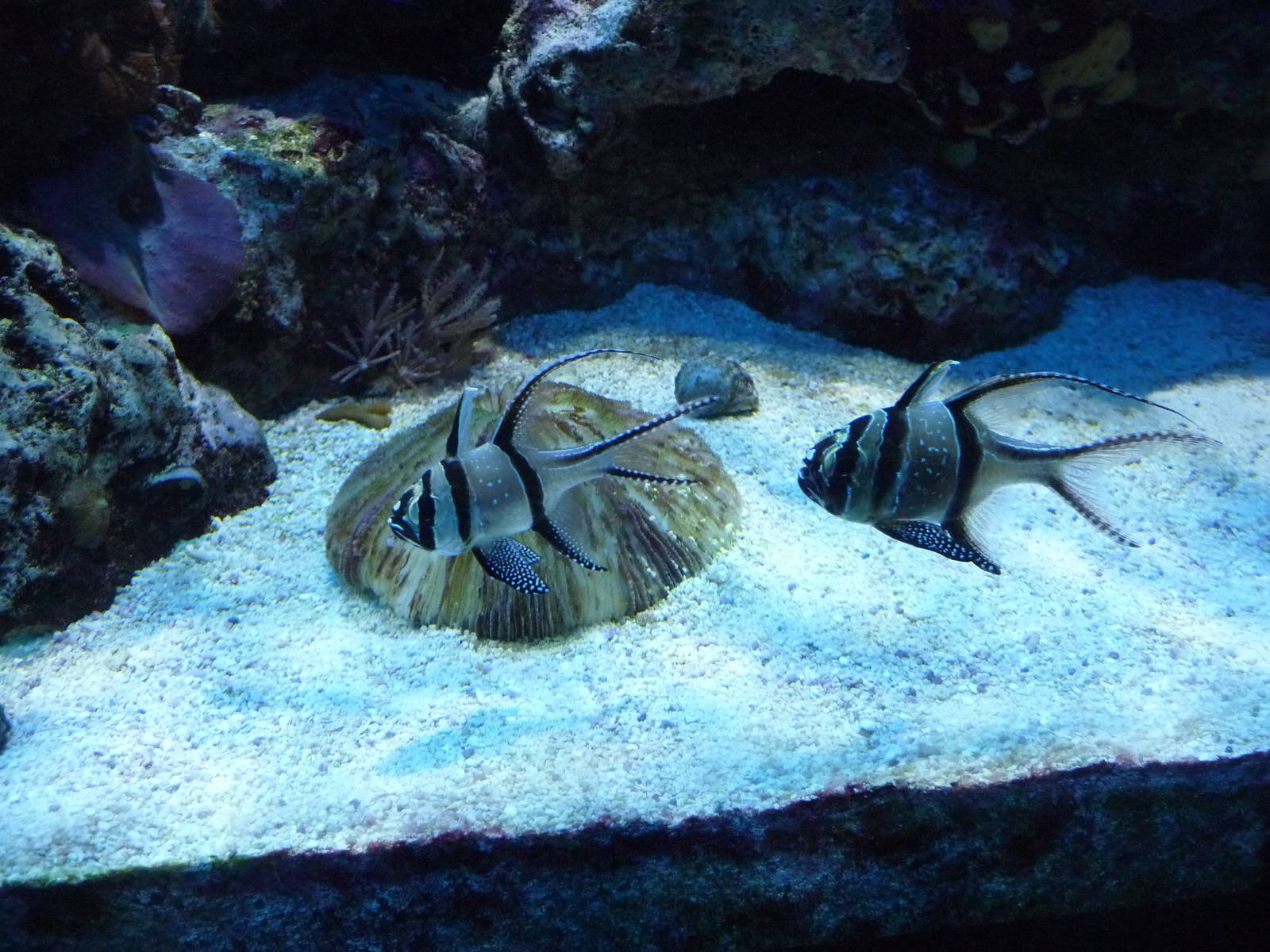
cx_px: 635
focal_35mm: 28
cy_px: 476
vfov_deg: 49.7
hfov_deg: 63.4
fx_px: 1027
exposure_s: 1/125
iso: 500
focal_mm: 4.7
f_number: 3.3
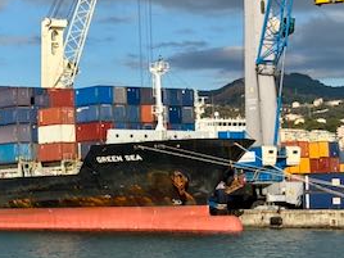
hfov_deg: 15.6
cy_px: 67
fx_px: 1232
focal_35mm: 124
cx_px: -13
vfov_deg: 11.9
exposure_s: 1/3534
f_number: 1.6
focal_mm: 5.96
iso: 32
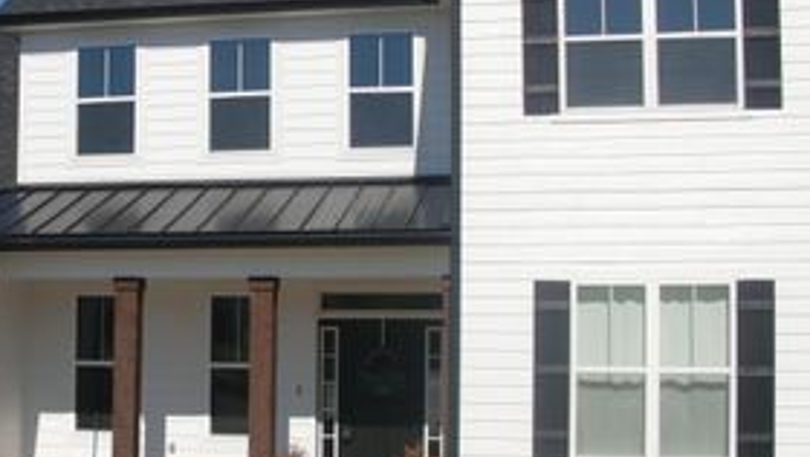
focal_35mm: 70
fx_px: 1505
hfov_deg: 29.4
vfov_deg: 17.3
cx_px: 156
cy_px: 256
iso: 64
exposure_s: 1/320
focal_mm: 6.3
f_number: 7.9
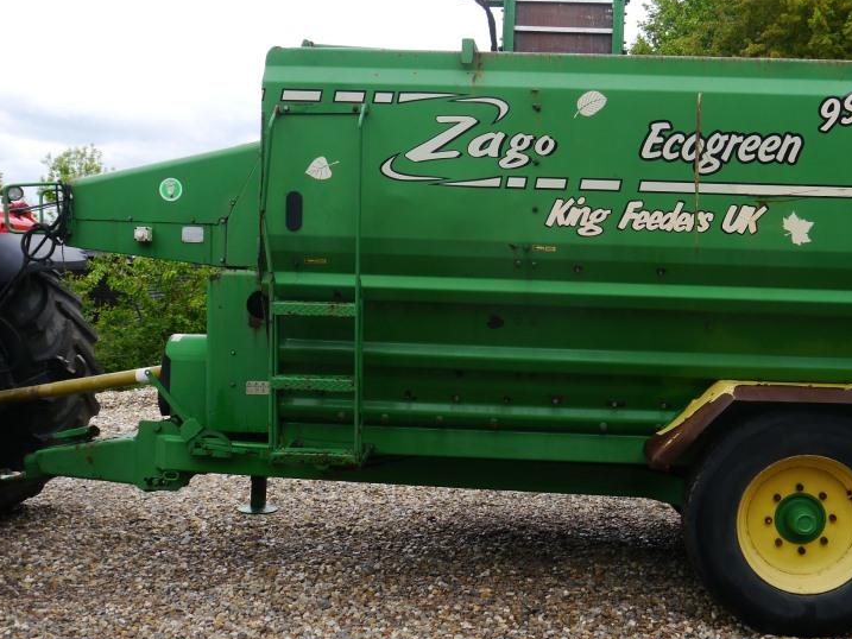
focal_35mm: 40
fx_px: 985
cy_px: 310
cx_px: 532
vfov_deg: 36.0
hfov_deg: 46.4
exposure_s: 1/320
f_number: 5.6
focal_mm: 14
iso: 160
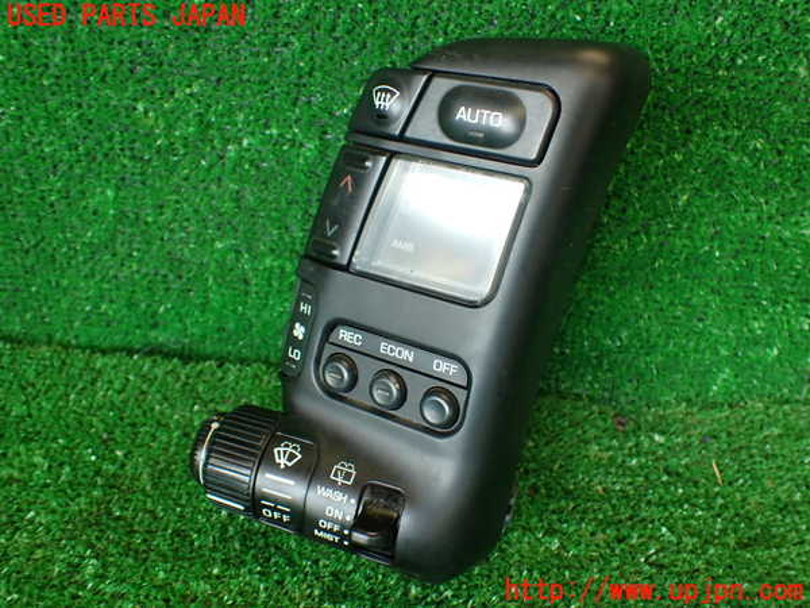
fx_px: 749
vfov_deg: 44.2
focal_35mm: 32
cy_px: 304
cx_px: 405
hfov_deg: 56.8
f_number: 2.4
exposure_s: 1/50
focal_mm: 5.79
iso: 200
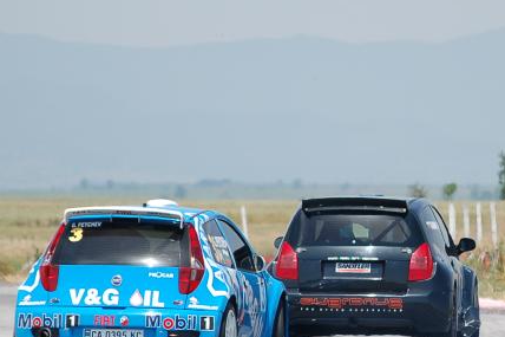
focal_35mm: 416
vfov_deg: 3.3
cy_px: 209
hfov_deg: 5.0
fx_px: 5833
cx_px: 358
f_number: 5
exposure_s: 1/1250
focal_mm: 116
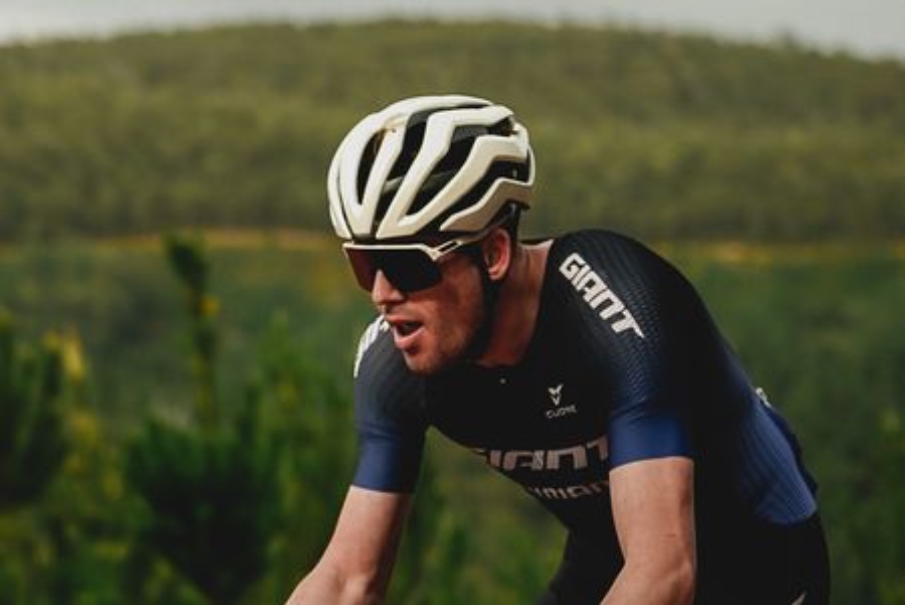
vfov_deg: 13.1
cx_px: 452
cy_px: 302
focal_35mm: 105
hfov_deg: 19.4
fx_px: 2642
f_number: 4.5
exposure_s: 1/640
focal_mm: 105
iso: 640
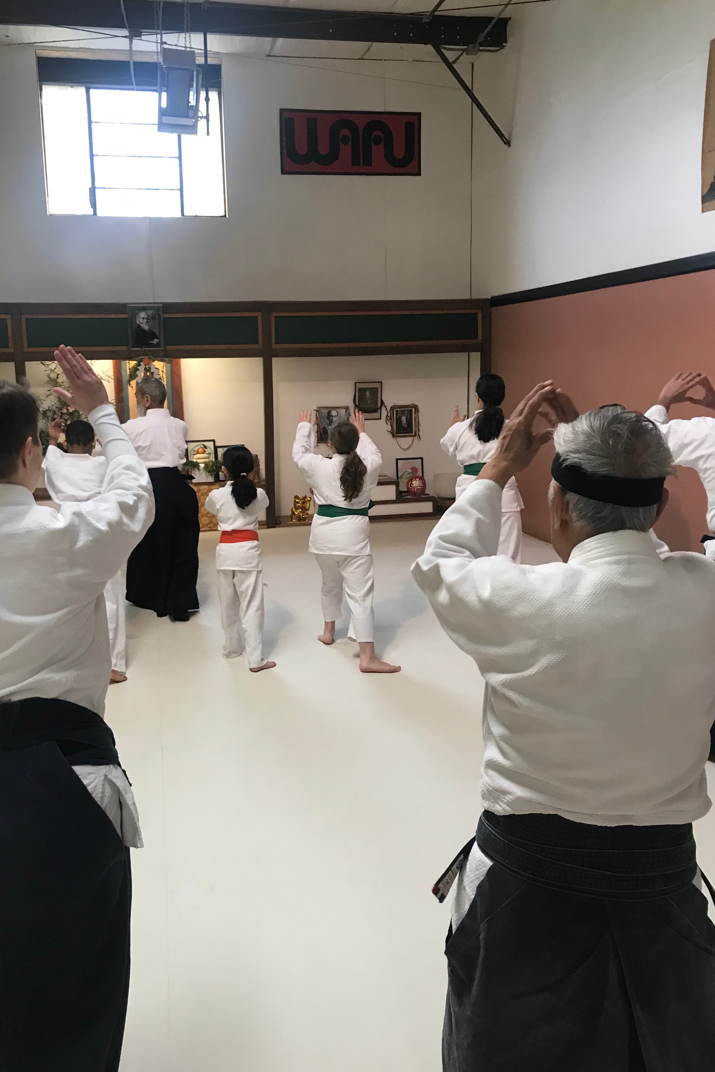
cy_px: 520
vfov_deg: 61.9
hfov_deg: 43.5
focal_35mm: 30
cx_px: 319
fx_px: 894
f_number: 1.8
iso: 40
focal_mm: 3.99
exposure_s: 1/30
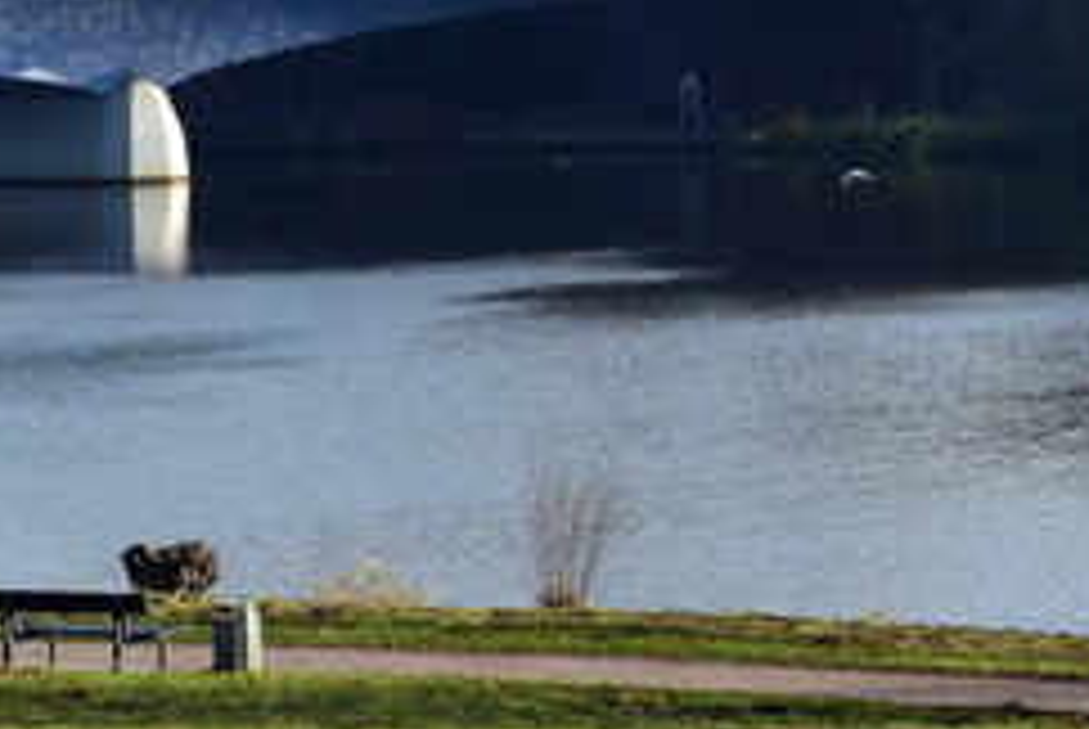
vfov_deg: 3.9
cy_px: -459
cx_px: 428
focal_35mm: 347
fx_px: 10509
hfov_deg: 5.9
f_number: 11
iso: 400
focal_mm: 70
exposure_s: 1/400
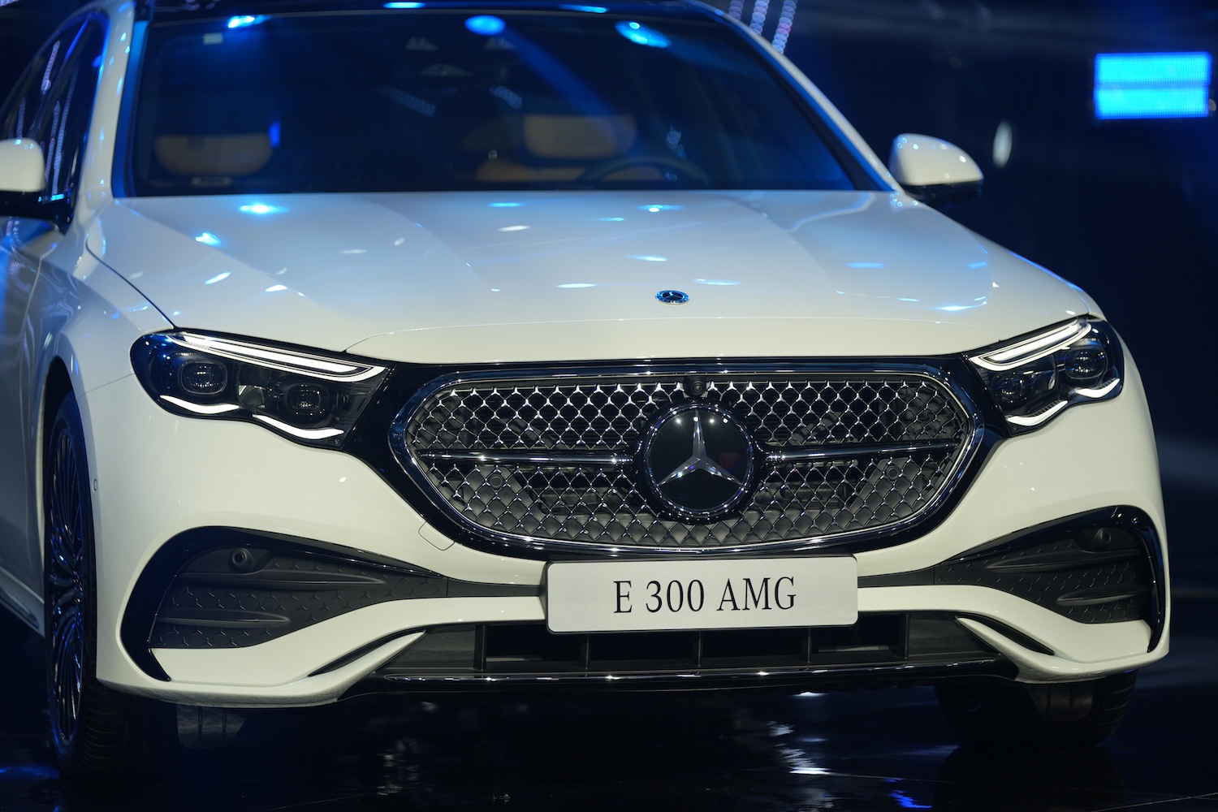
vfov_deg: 8.9
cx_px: 609
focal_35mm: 155
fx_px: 5244
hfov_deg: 13.2
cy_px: 406
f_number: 2.8
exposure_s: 1/640
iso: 160
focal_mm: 155
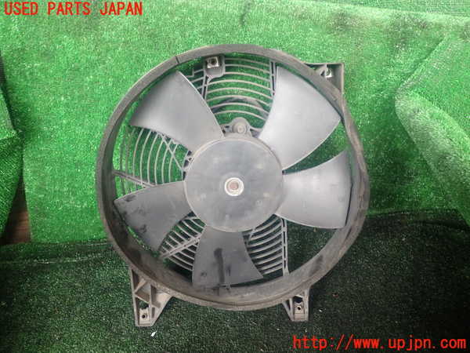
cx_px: 235
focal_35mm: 30
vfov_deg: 46.8
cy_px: 176
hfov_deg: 60.0
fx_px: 407
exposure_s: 1/50
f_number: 2.3
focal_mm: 5.4
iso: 200
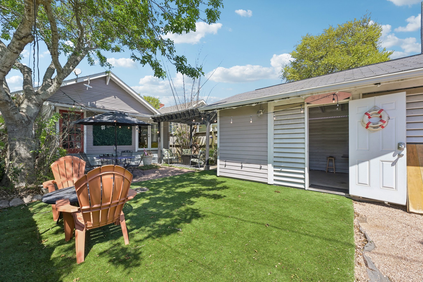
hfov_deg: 104.3
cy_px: 141
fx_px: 164
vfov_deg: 81.2
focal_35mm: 14
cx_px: 212
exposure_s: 1/500
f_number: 7.1
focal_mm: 14
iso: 400
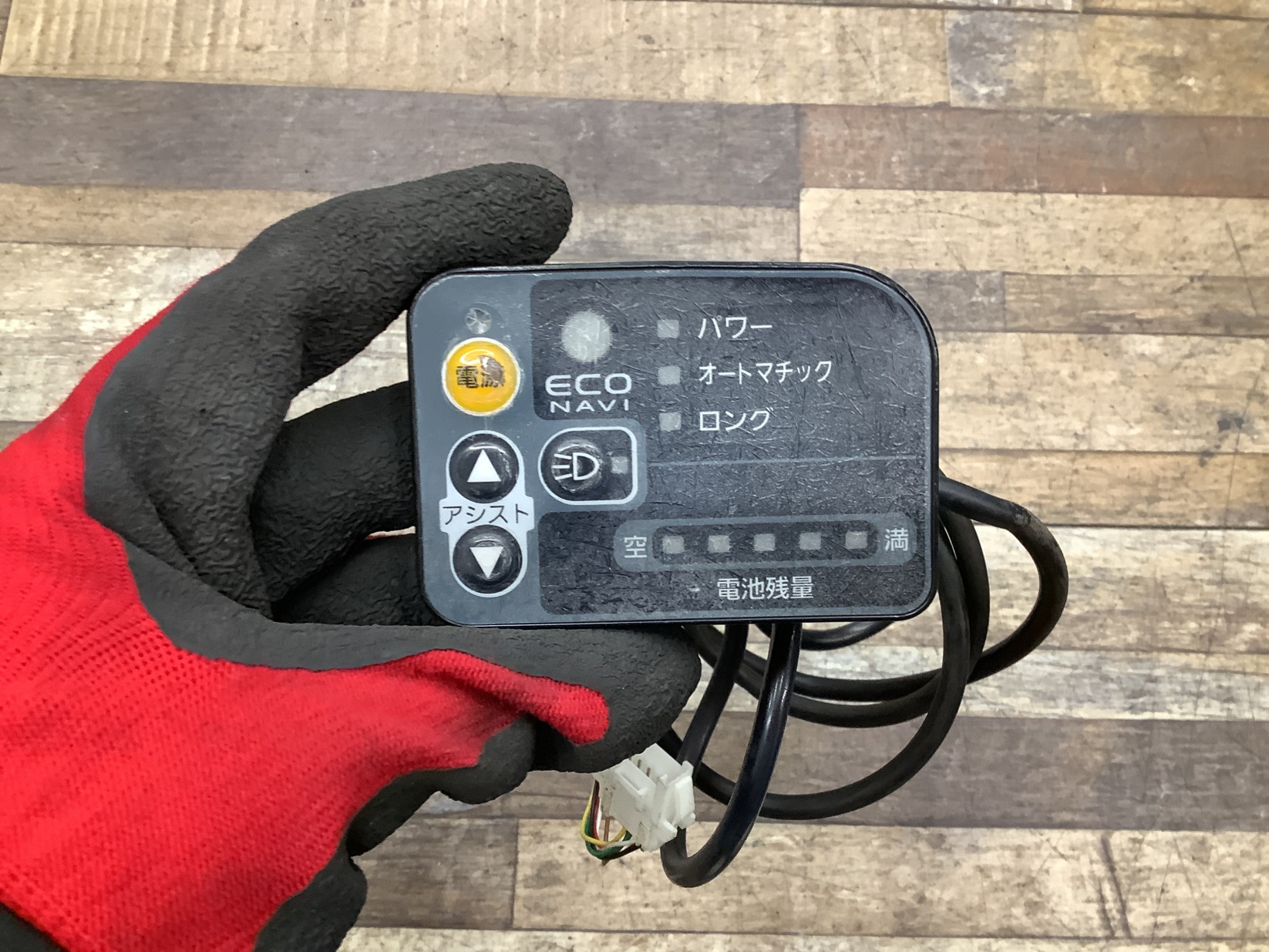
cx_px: 634
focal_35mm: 31
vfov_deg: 45.5
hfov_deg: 58.3
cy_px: 476
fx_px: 1137
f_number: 2.4
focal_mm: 3.3
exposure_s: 1/60
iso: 200
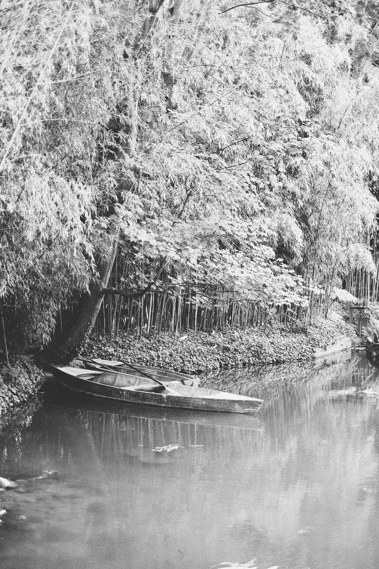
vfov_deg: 37.5
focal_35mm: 53
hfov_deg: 25.5
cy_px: 284
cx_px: 190
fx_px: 837
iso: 160
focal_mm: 35
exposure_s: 1/320
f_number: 1.4
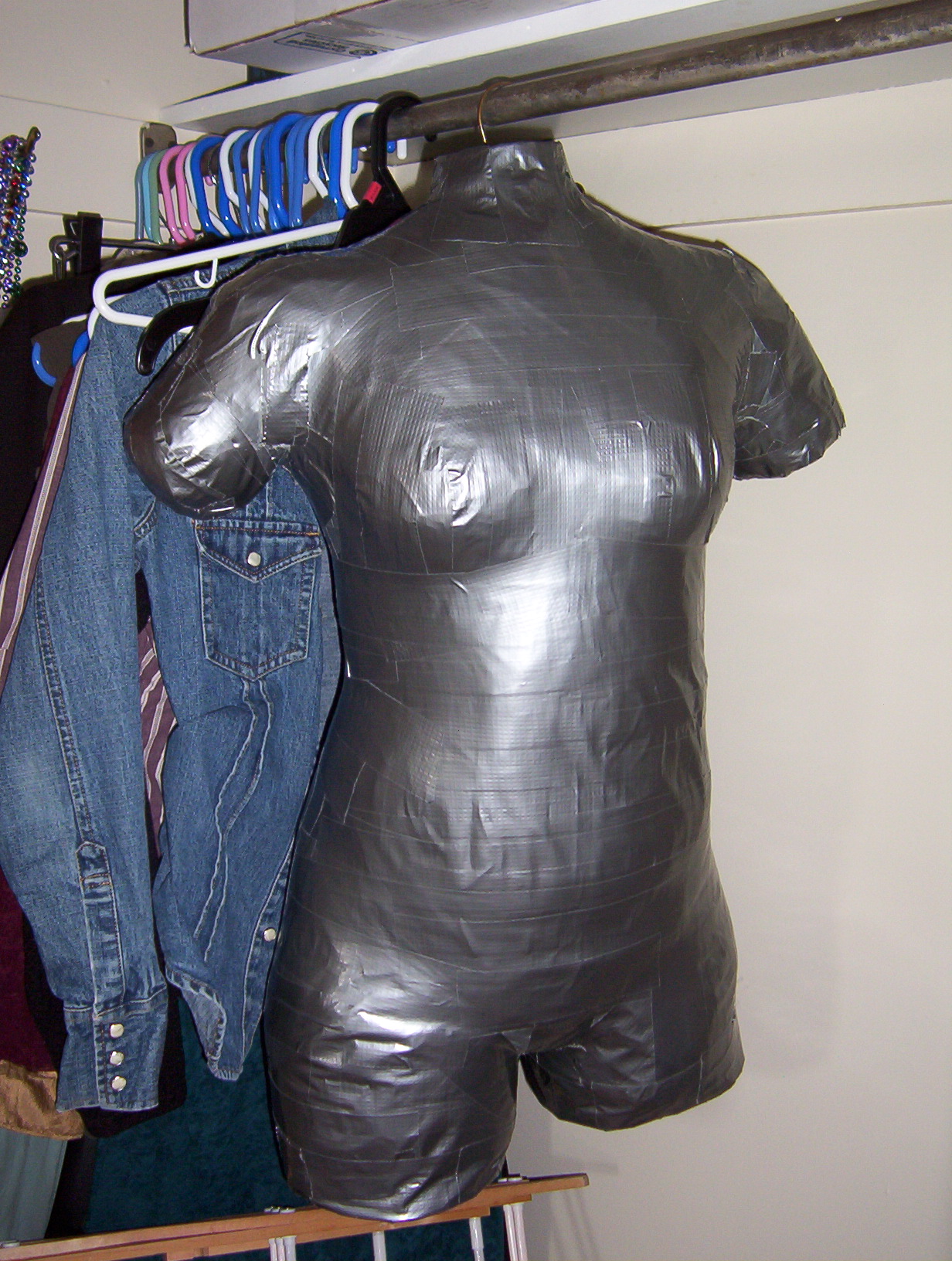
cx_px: 476
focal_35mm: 36
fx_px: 1315
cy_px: 630
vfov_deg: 51.2
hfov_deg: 39.8
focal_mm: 5.54
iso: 140
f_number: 2.76
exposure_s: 1/30
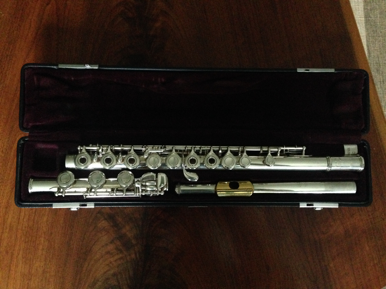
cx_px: 193
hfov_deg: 55.4
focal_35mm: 33
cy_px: 144
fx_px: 368
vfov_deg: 42.9
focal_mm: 4.12
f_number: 2.4
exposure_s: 1/15
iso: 800
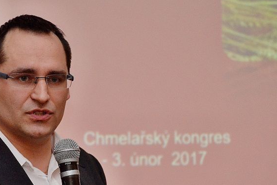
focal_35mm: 277
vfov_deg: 5.0
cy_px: 134
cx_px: 81
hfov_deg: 7.4
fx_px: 2131
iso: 3200
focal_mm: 102
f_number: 4.5
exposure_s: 1/60
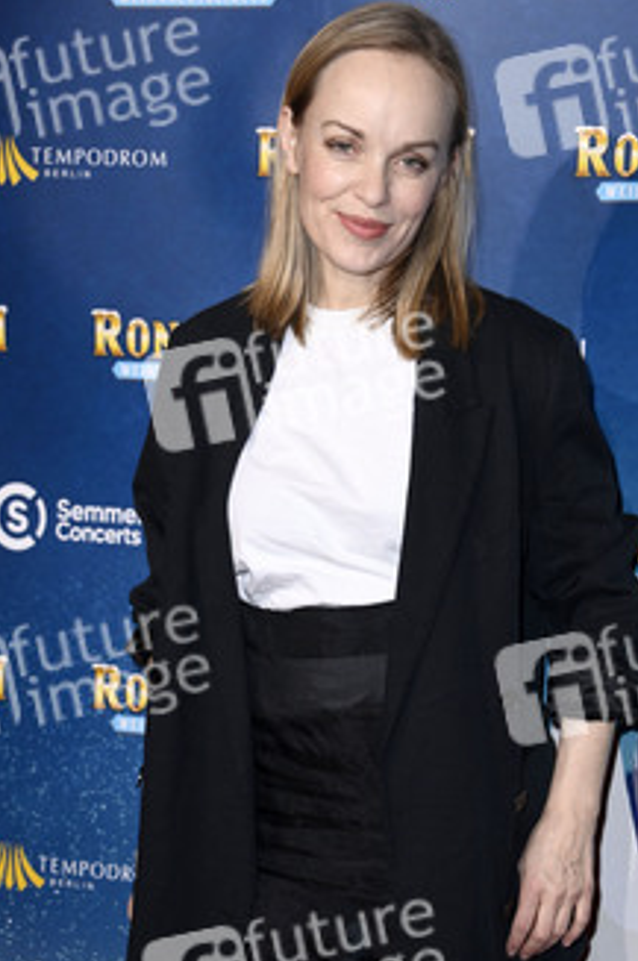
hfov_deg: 11.4
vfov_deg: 17.1
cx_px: 379
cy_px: 529
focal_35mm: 120
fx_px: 3200
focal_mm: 98
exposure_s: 1/250
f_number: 5.6
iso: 1250
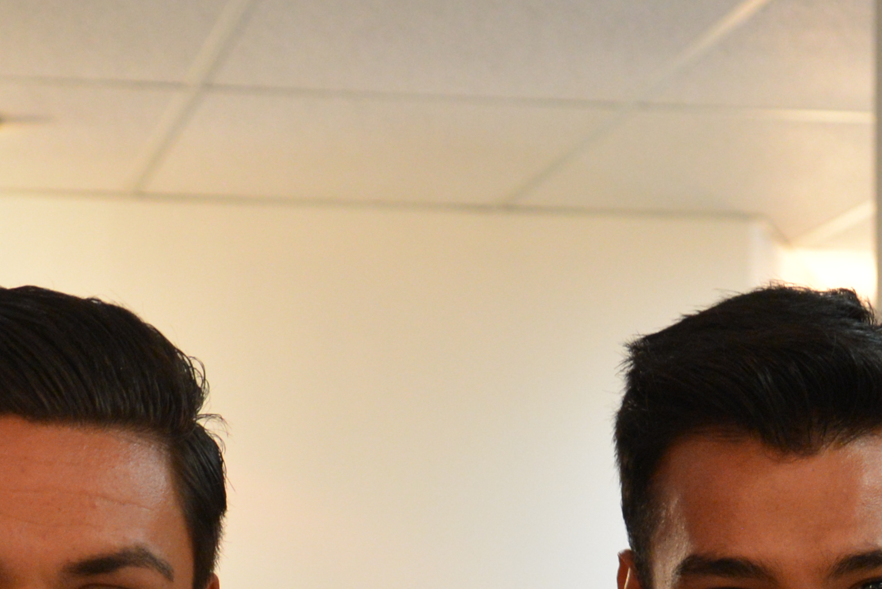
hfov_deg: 14.8
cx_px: 594
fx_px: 3383
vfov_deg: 9.4
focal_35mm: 138
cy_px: 1092
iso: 1600
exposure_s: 1/25
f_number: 4
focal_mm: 36
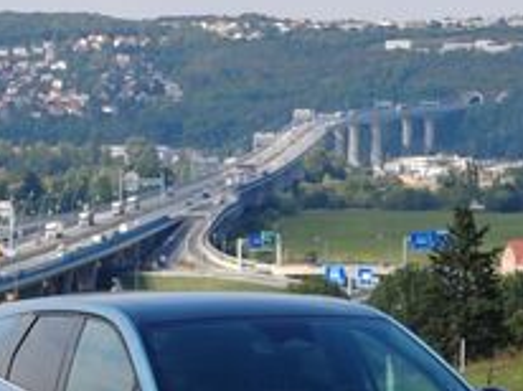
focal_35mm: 193
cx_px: 264
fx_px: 2913
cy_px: 282
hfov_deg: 10.3
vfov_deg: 7.7
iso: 100
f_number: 1.9
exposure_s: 1/790
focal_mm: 5.52
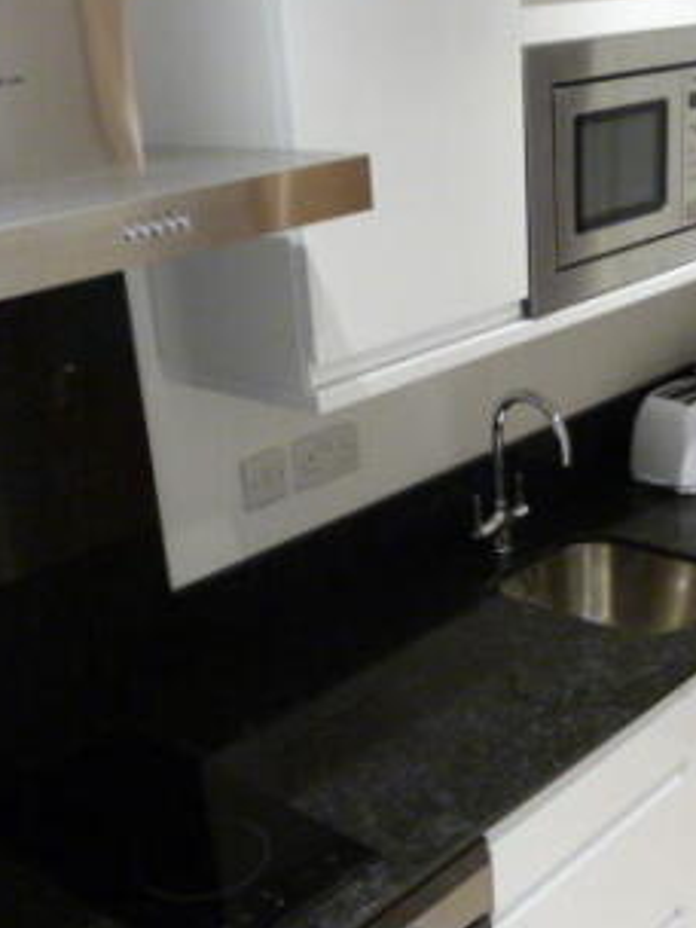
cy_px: 624
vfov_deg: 39.2
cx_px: 417
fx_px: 1287
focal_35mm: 48
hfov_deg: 30.2
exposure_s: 1/25
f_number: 3.3
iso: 400
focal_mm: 4.1
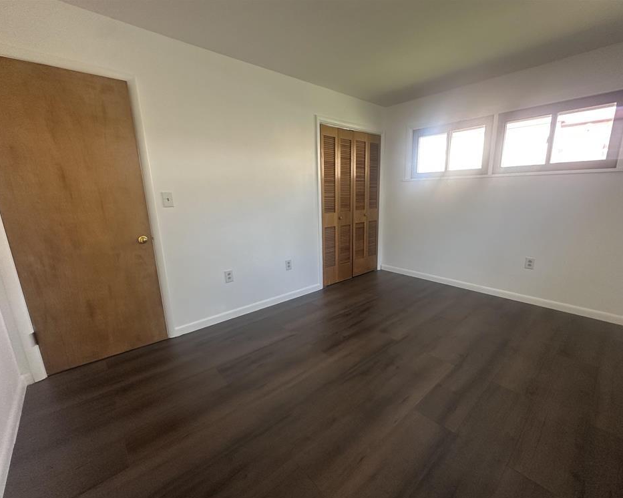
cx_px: 328
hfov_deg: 96.7
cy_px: 256
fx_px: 277
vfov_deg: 84.0
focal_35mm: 15
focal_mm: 2.22
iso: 200
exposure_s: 1/99
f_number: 2.2
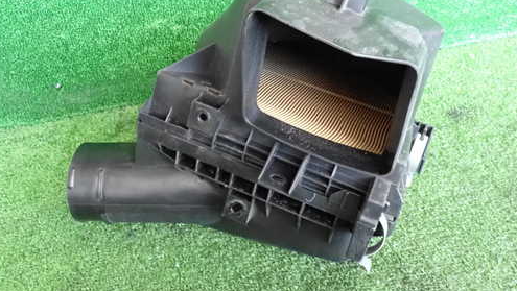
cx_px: 286
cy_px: 97
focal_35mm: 33
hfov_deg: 59.3
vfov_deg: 35.3
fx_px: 453
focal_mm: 4.5
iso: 1600
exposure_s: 1/100
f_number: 2.8
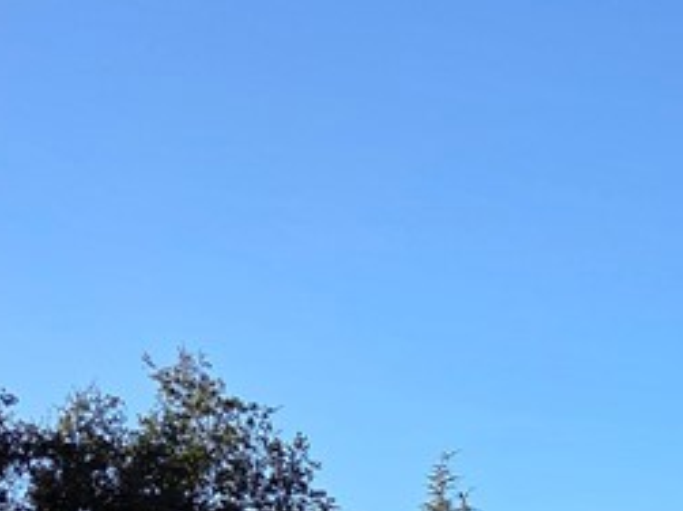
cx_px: 1010
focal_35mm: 94
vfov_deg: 14.0
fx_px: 1854
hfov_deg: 18.6
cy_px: 902
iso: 80
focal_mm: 5.4
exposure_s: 1/2410
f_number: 1.8
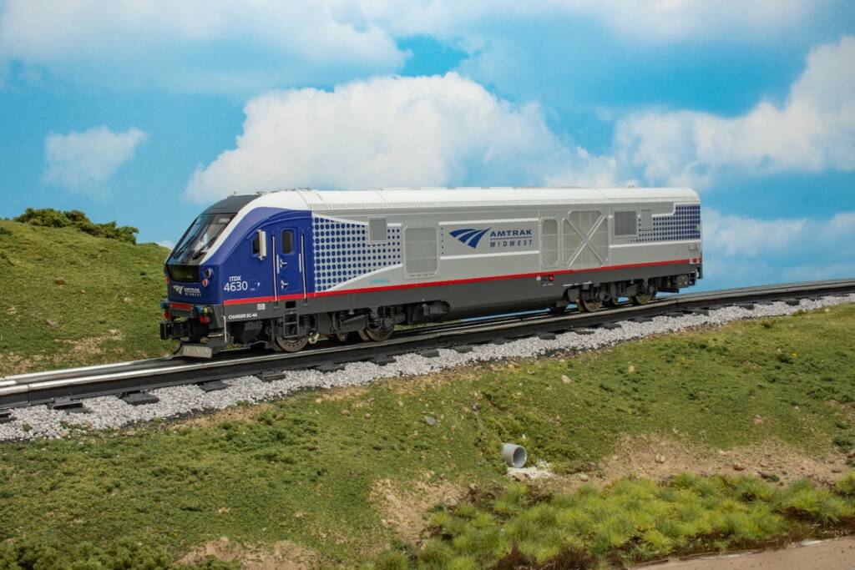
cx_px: 428
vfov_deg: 29.9
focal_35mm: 45
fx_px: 1069
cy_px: 285
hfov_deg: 43.6
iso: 100
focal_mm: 30
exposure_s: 1/160
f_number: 25
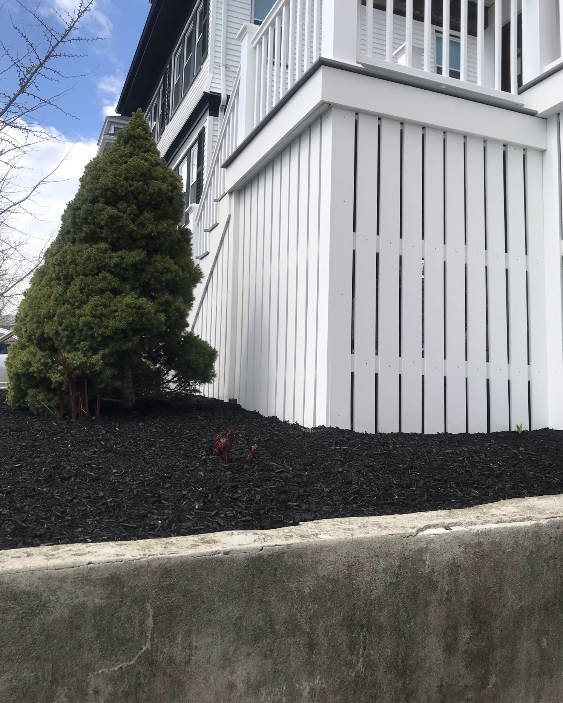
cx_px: 286
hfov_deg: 48.5
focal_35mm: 30
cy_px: 330
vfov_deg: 58.7
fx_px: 625
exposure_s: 1/1880
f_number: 1.8
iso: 20
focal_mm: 3.99
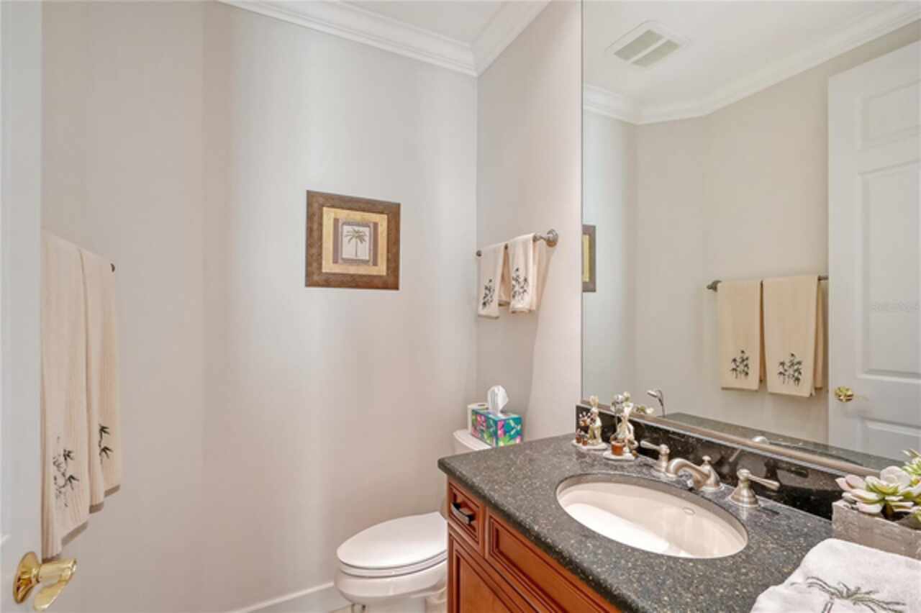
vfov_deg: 77.3
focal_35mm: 15
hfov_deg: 100.4
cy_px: 306
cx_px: 460
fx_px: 384
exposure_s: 1/15
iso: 800
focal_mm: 10
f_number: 10
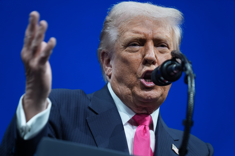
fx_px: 1828
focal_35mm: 280
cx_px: 118
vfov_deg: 4.9
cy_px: 78
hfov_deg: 7.4
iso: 800
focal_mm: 280
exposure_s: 1/200
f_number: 4
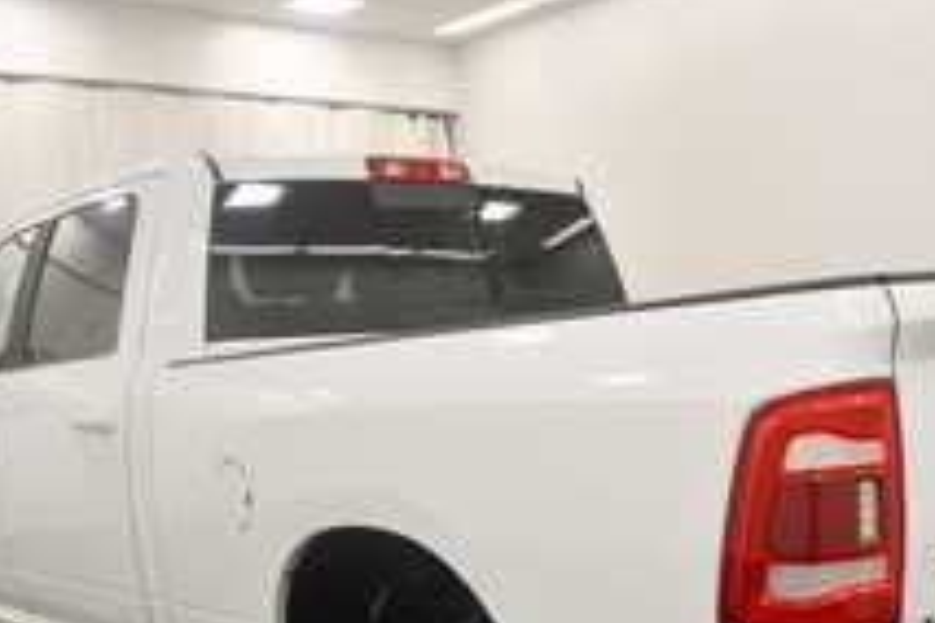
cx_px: 575
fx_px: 1221
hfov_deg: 41.7
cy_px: 559
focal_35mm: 47
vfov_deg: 27.6
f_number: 5.3
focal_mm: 17
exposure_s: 1/250
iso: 800
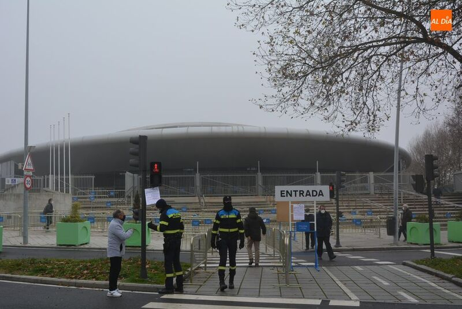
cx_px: 231
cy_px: 154
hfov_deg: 51.2
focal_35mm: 38
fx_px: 482
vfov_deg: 35.6
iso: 100
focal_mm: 25
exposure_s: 1/180
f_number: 9.5
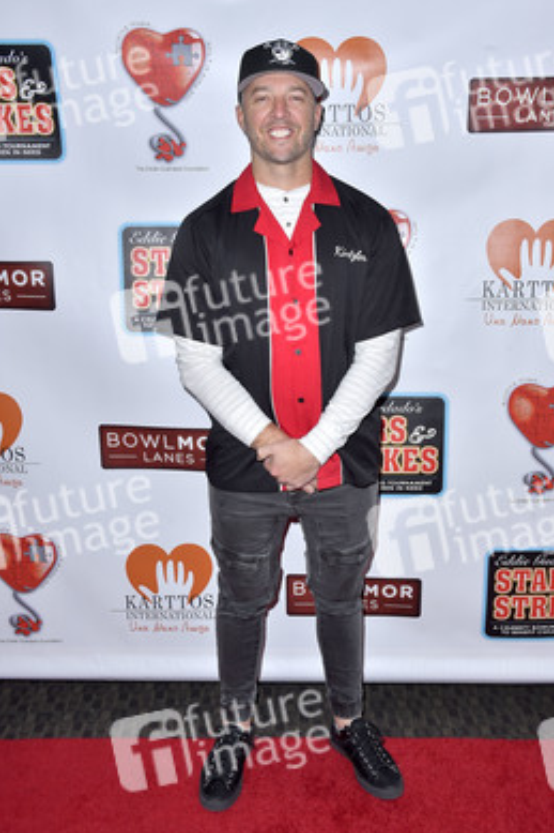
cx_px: 283
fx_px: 832
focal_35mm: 36
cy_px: 420
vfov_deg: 53.2
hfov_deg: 36.8
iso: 320
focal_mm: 35
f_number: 7.1
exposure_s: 1/250
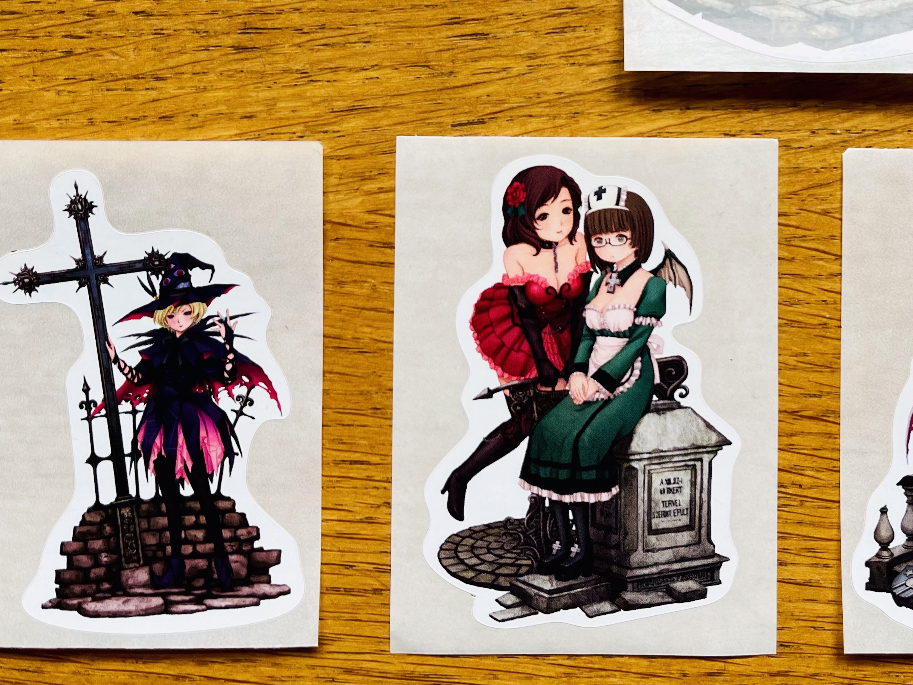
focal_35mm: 43
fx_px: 1134
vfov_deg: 32.6
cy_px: 127
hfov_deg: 43.6
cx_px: 554
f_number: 1.6
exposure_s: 1/121
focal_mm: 5.1
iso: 80
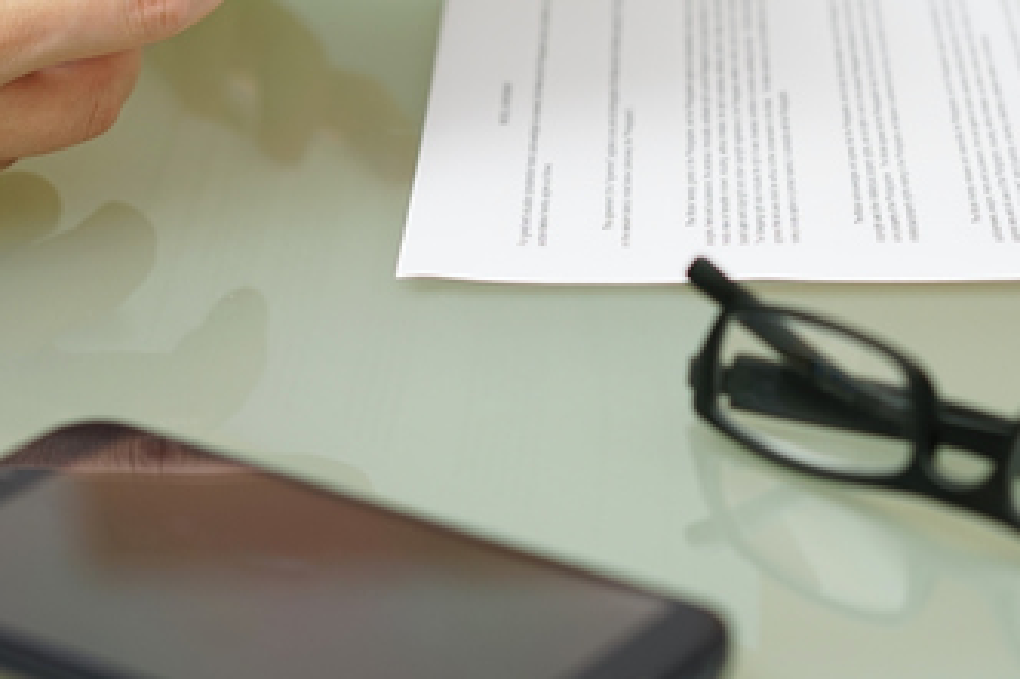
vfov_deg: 11.4
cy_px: 177
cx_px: 614
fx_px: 3398
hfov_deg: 17.1
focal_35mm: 120
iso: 200
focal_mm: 55
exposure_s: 1/30
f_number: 2.8
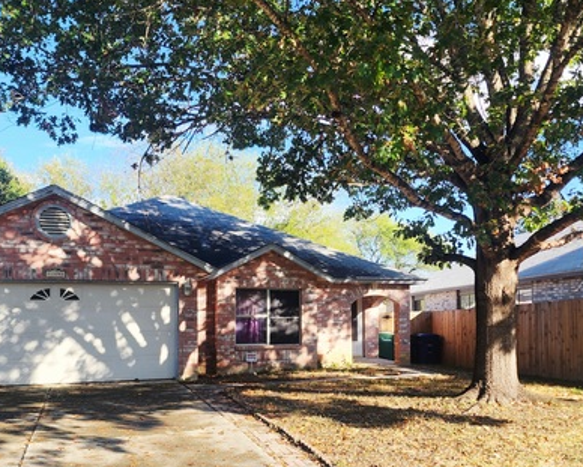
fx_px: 639
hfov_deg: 49.0
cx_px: 308
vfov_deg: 39.8
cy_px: 306
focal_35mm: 37
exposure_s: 1/400
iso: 12
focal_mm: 6.4
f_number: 1.8
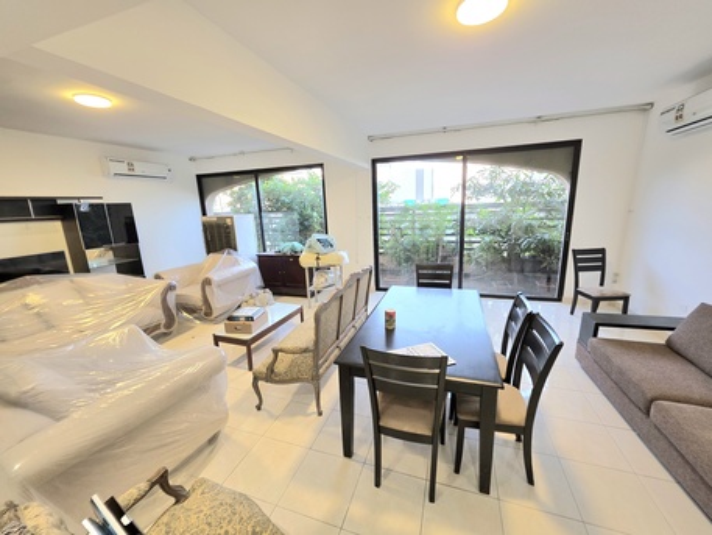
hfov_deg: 106.2
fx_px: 267
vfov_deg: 89.9
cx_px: 356
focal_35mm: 13
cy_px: 268
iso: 80
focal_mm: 2.2
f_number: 1.9
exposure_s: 1/101
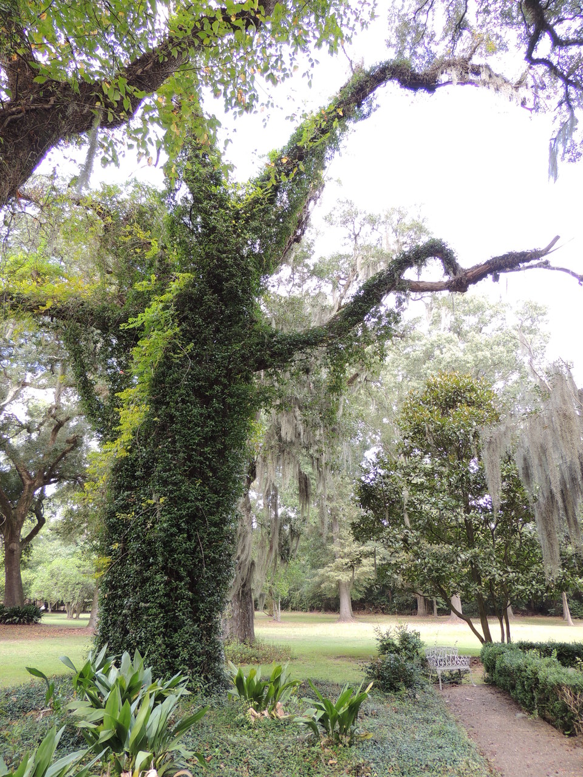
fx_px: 539
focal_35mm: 24
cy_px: 388
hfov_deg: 56.8
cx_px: 292
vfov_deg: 71.6
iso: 100
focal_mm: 4.3
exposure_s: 1/50
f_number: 3
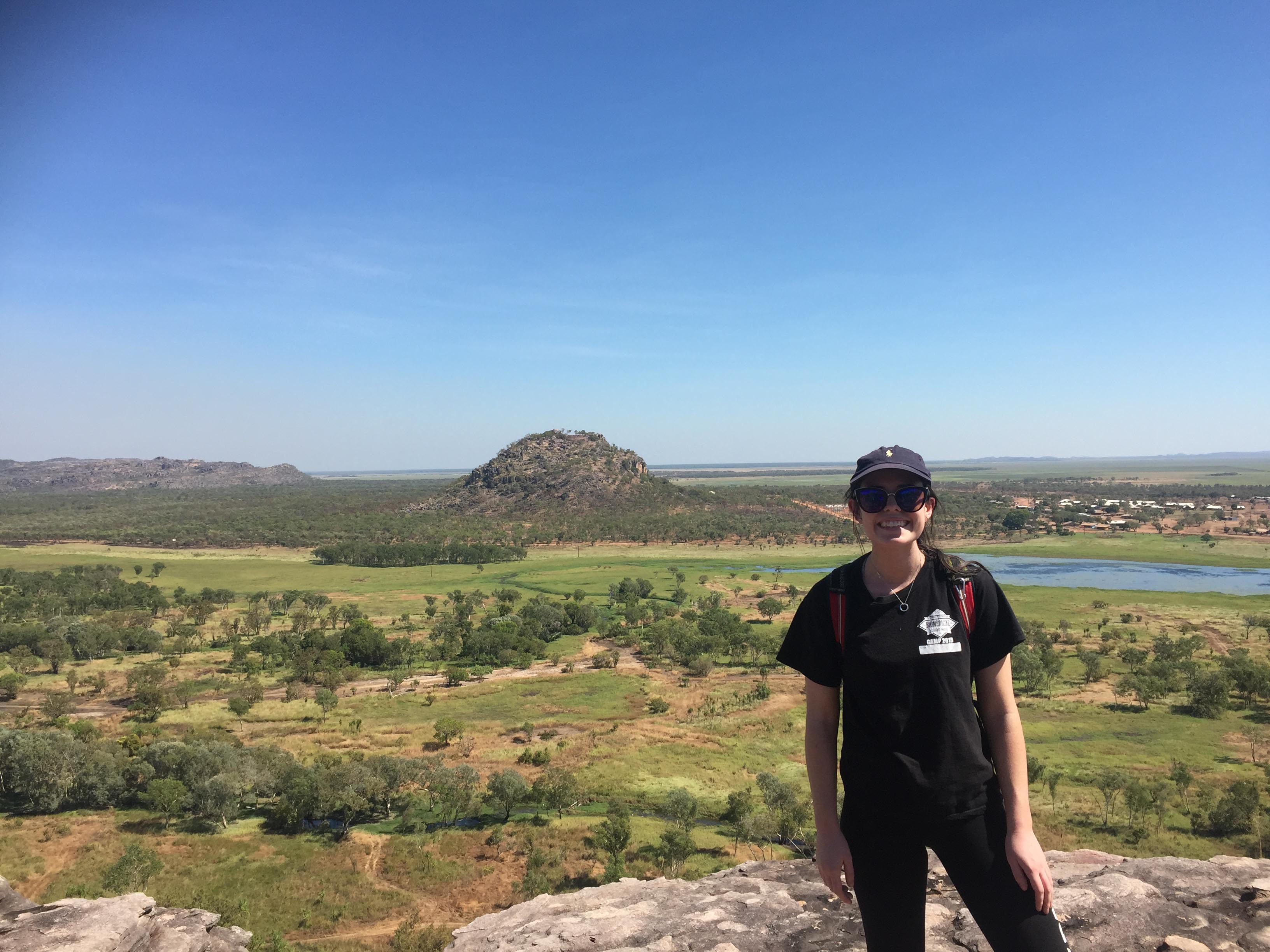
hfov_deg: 61.7
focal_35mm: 29
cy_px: 476
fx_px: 1064
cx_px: 635
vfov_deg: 48.2
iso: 32
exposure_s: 1/1883
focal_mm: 4.15
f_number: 2.2
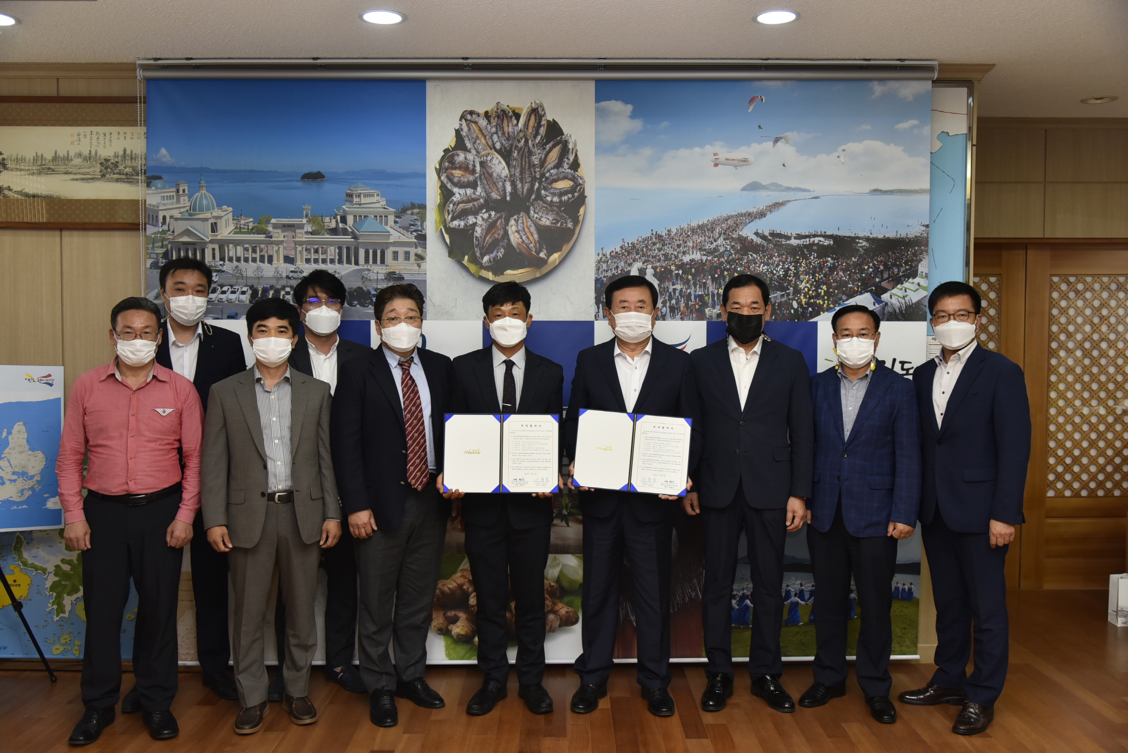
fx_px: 972
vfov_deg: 42.3
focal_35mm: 31
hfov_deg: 60.3
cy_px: 376
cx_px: 564
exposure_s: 1/125
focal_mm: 31
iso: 800
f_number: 5
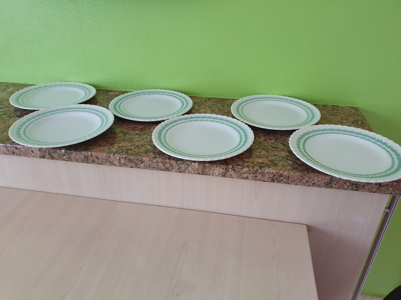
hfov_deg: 67.3
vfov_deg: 53.1
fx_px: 301
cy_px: 150
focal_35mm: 26
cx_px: 200
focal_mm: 4.32
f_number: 1.5
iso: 320
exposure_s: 1/50
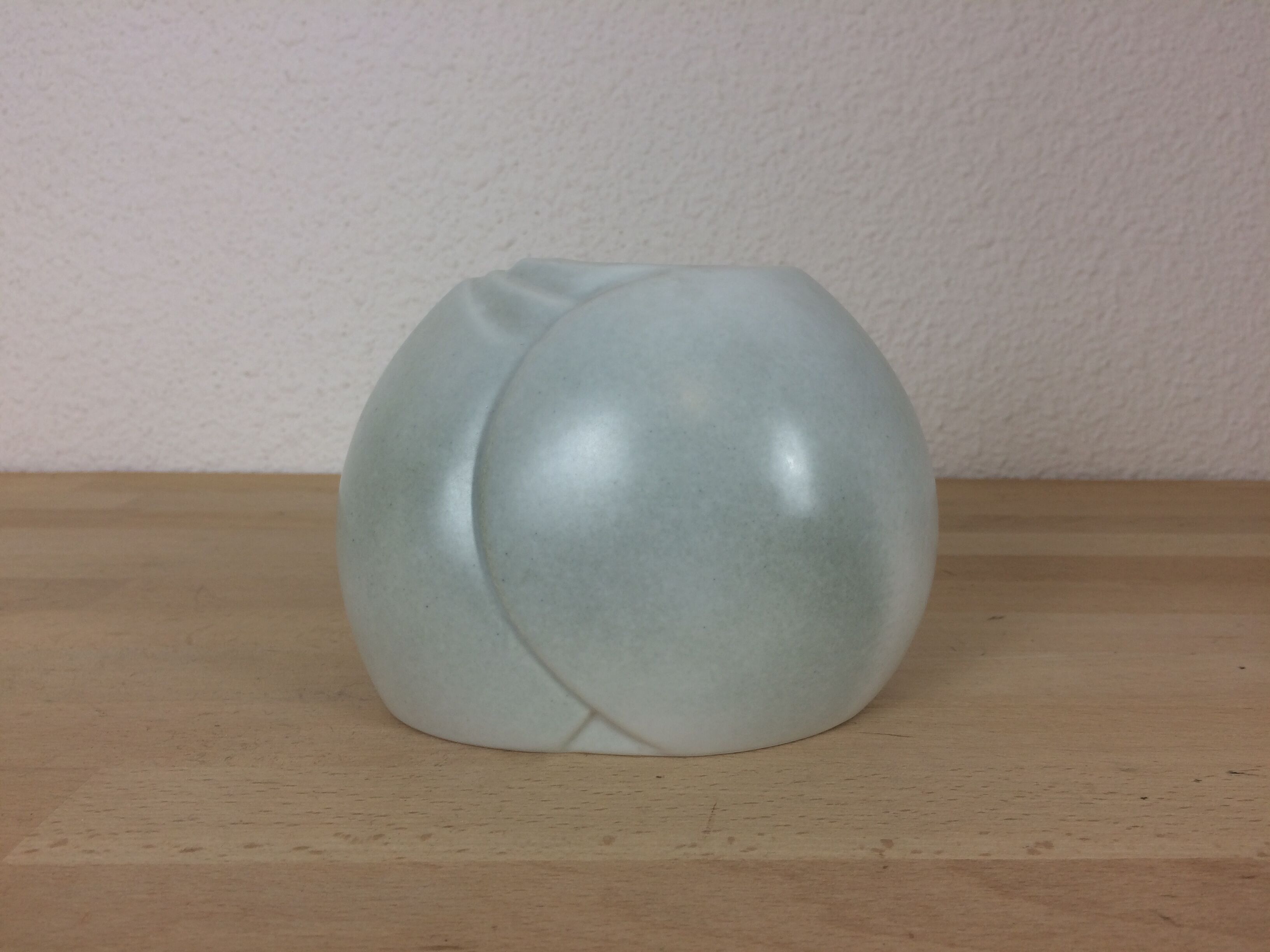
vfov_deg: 48.2
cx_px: 635
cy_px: 476
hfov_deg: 61.7
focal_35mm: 29
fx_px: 1064
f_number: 2.2
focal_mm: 4.15
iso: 32
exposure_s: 1/50
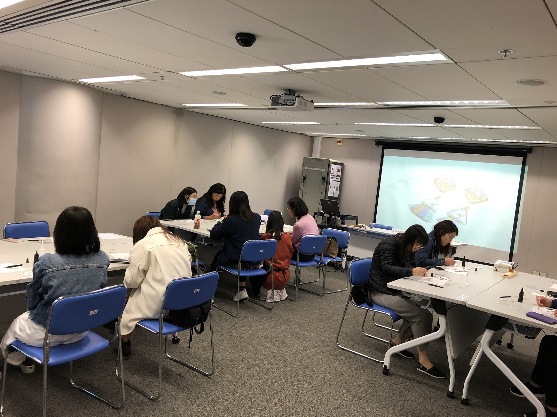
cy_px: 208
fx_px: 451
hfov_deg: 63.4
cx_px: 278
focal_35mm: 28
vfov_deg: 49.7
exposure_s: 1/20
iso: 40
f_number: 1.8
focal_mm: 4
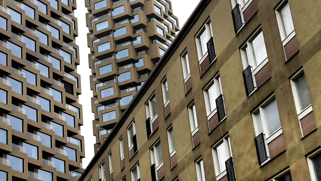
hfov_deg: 25.4
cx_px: 61
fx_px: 698
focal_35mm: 82
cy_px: -11
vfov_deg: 14.4
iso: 900
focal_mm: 37
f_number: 8
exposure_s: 1/400
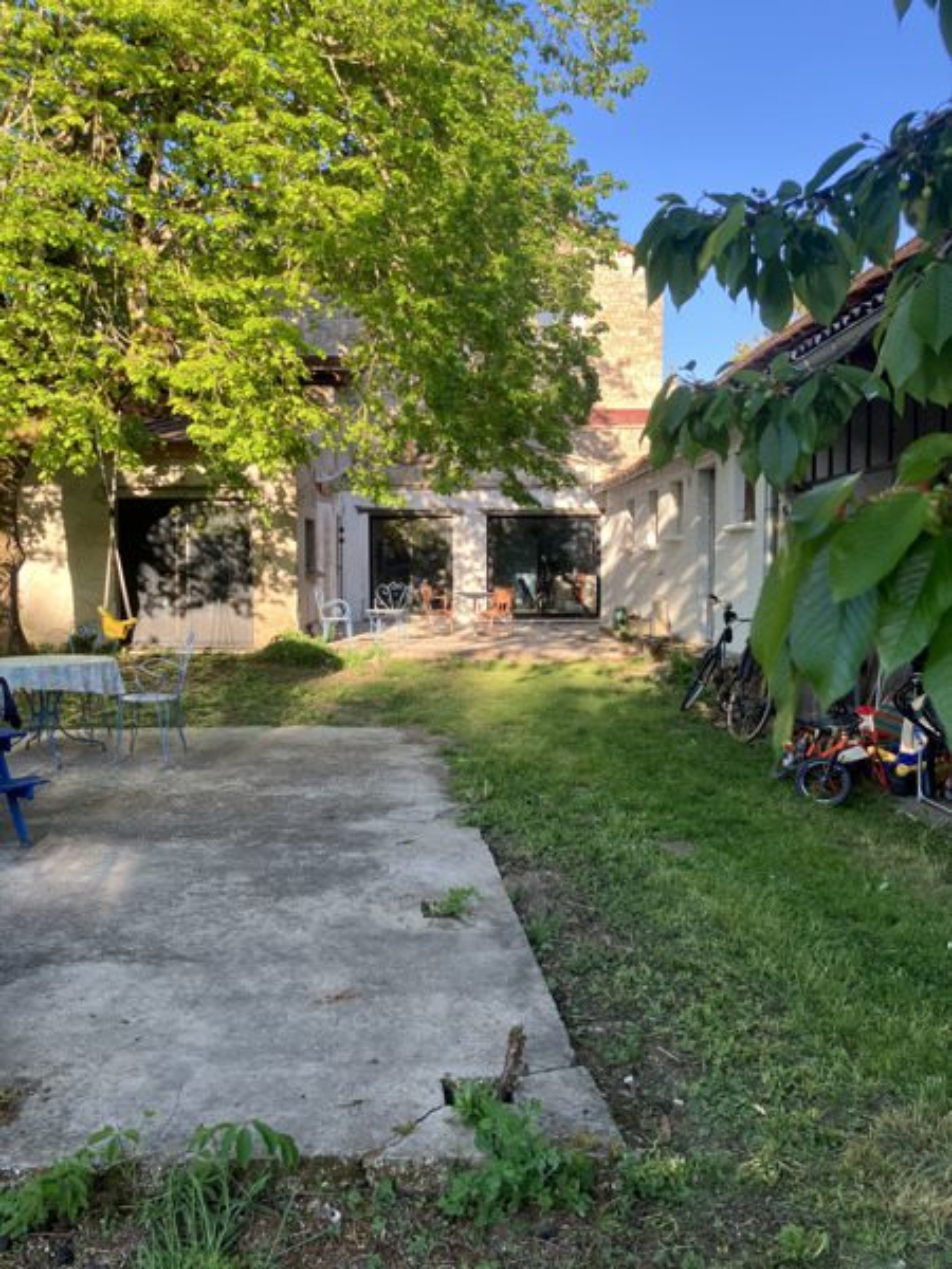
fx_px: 1027
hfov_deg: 49.7
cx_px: 476
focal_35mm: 28
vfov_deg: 63.4
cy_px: 634
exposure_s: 1/225
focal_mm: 3.99
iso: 25
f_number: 1.8
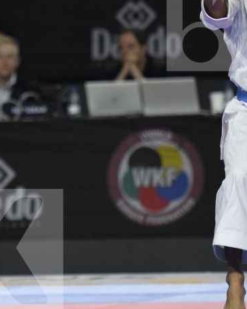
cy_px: 10
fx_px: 5601
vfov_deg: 3.2
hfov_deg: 2.5
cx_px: 0
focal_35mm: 613
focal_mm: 165
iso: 800
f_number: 2.8
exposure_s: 1/800
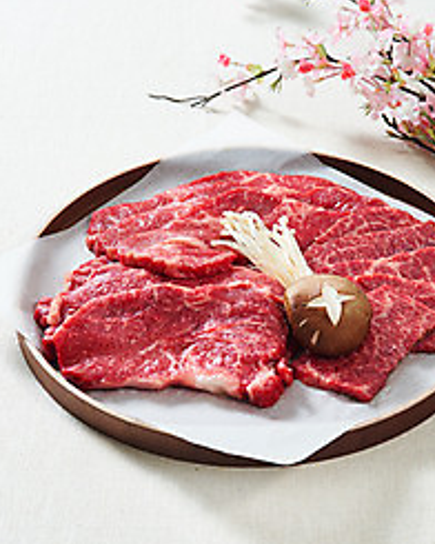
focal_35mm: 86
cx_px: 261
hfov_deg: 17.8
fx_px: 1384
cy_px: 258
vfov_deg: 22.2
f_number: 9
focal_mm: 56
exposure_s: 1/125
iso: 100
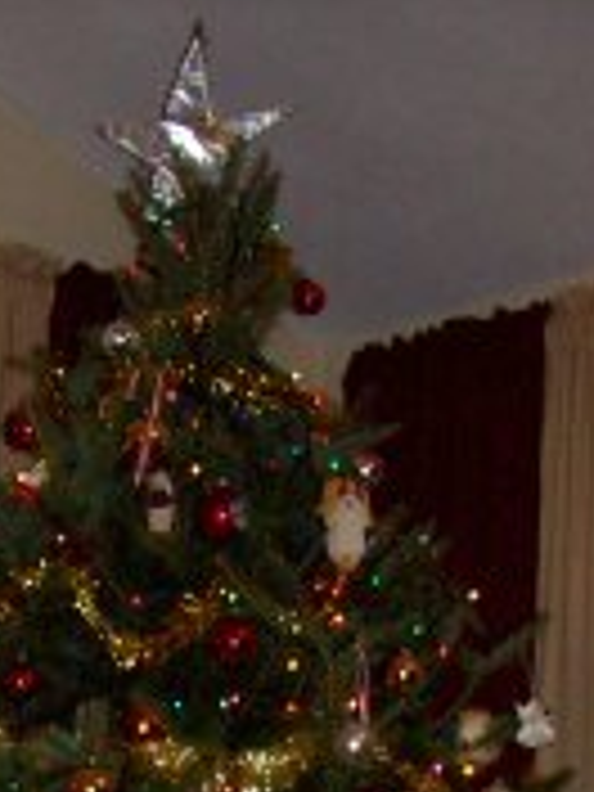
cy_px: 1071
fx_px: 2242
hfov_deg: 15.1
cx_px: 202
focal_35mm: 98
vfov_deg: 18.4
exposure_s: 1/64
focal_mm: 6
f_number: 2.7
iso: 140
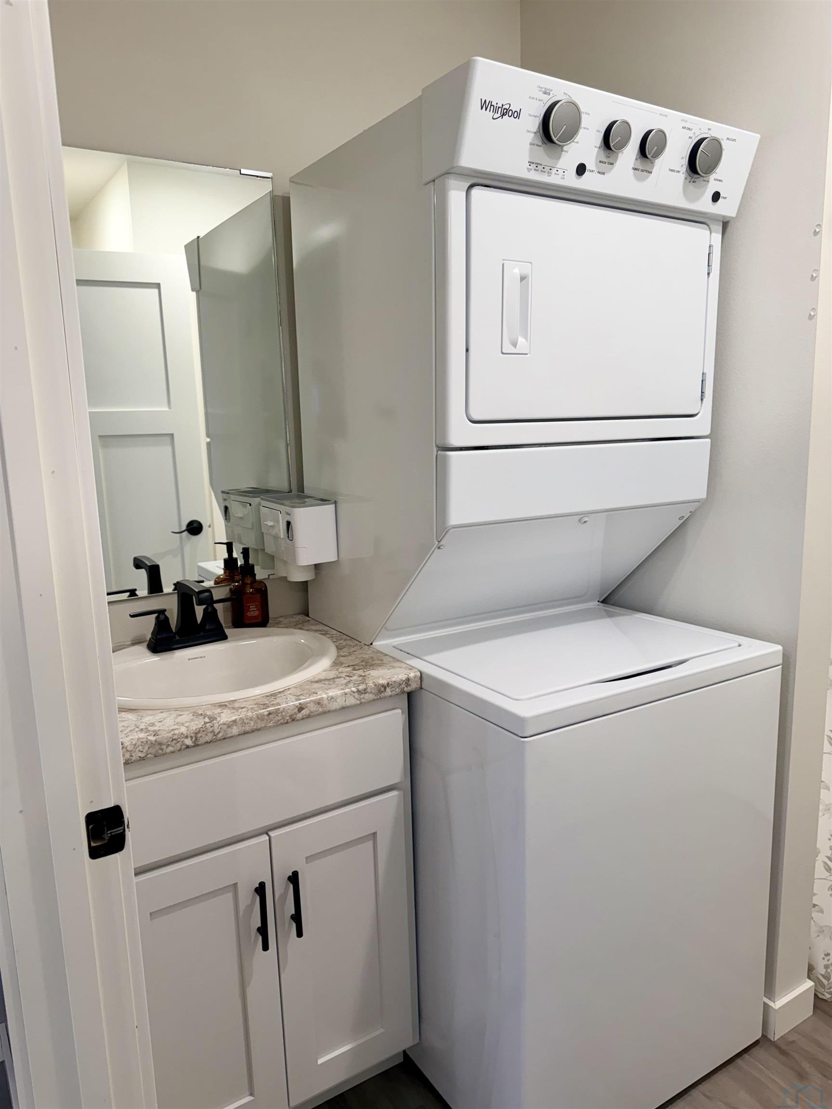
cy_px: 554
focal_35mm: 24
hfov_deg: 56.8
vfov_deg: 71.6
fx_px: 769
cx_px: 416
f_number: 1.78
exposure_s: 1/120
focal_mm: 6.76
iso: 160
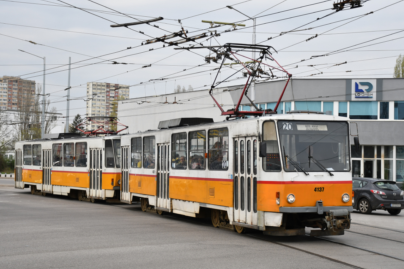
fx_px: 685
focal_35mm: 61
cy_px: 133
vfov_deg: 22.3
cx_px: 199
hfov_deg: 32.9
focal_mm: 40
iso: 200
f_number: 5
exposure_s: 1/1250
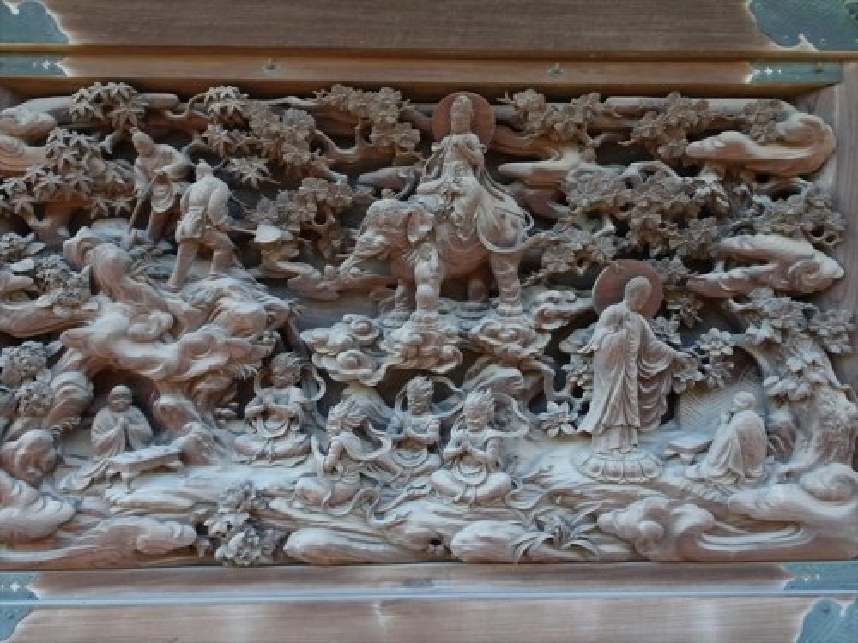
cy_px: 322
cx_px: 429
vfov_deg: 44.2
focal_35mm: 32
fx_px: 793
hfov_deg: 56.8
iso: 200
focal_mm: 5.43
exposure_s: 1/40
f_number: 4
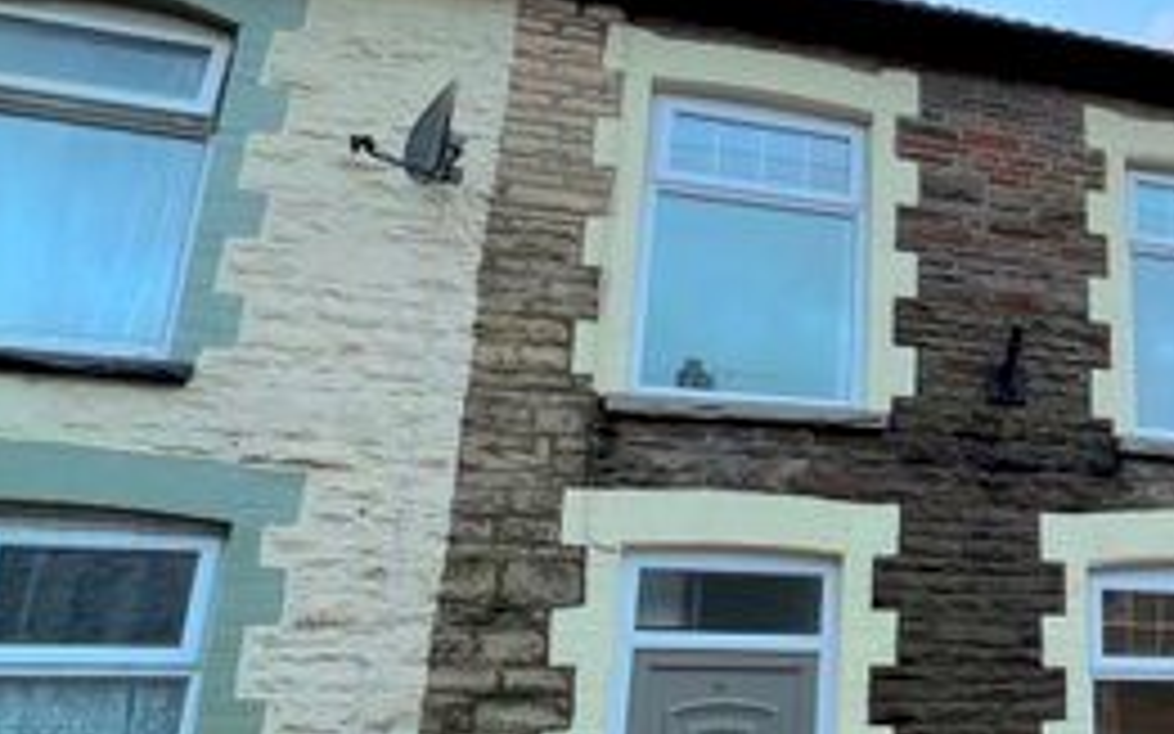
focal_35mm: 37
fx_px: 1184
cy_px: 344
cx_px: 1057
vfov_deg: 34.4
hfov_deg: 47.4
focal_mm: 1.57
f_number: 1.8
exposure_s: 1/99
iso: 40
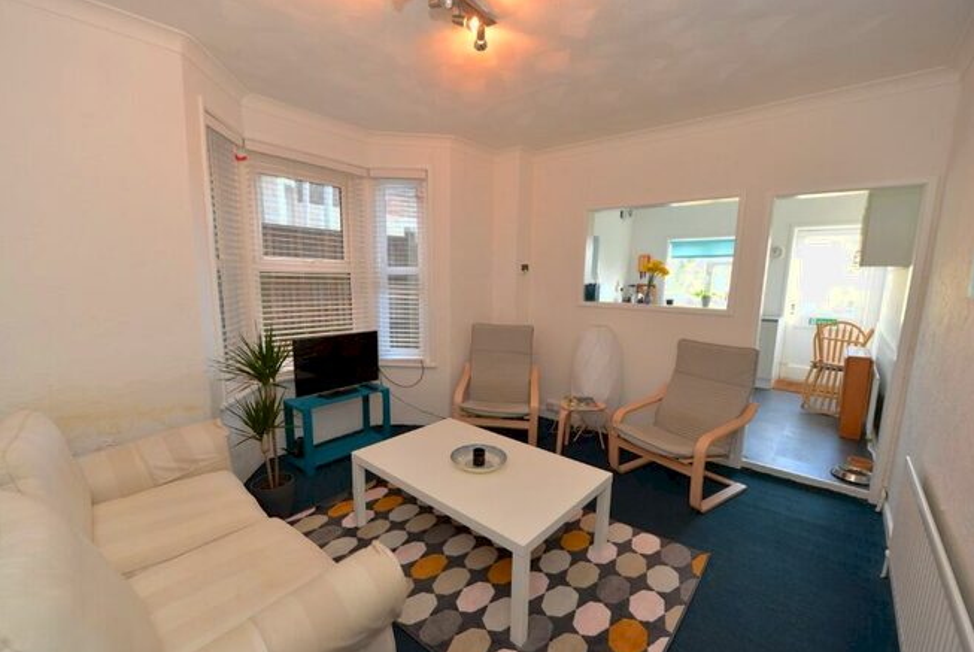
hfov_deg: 100.3
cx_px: 473
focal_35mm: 15
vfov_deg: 77.4
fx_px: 406
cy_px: 346
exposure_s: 1/60
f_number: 4
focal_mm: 14
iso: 560
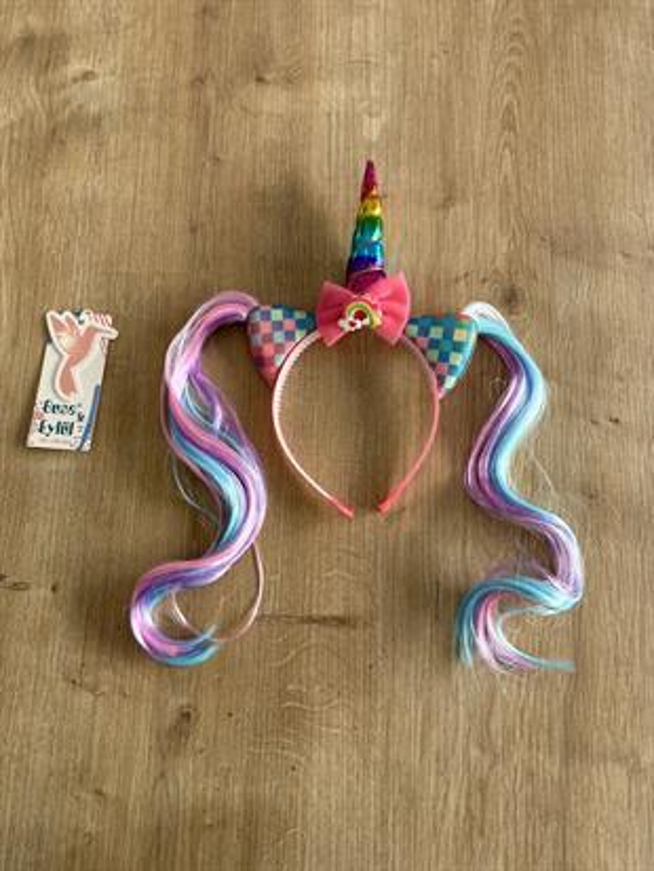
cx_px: 327
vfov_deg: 71.6
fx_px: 604
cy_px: 436
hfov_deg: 56.8
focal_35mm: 24
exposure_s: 1/135
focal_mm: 6.86
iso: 64
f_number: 1.78
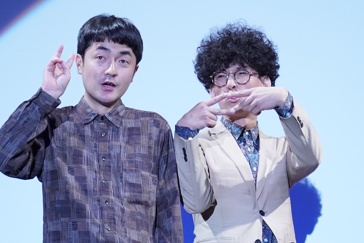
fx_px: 2558
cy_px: 123
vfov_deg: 5.4
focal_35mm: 253
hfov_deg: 8.1
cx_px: 161
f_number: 4
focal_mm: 105
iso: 5000
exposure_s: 1/200
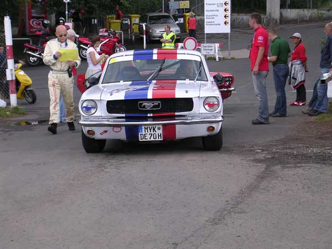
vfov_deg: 14.1
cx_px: 166
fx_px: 1007
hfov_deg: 18.7
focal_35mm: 105
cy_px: 124
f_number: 4.6
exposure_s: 1/115
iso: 100
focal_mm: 15.9
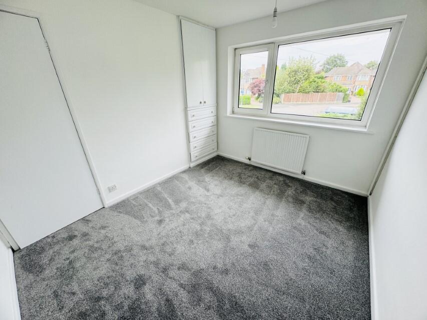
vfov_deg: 85.7
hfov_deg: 102.1
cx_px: 214
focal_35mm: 14
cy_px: 160
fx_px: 173
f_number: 2.2
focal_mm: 2.22
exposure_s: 1/99
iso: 50
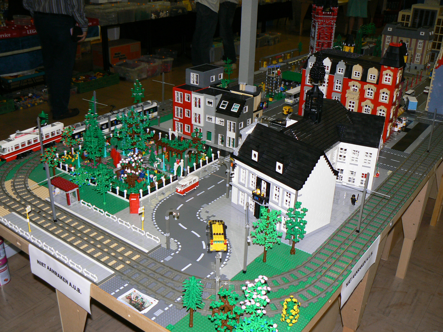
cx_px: 222
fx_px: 461
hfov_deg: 51.4
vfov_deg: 39.7
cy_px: 166
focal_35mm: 36
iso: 100
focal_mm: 6
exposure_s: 1/30
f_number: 2.8
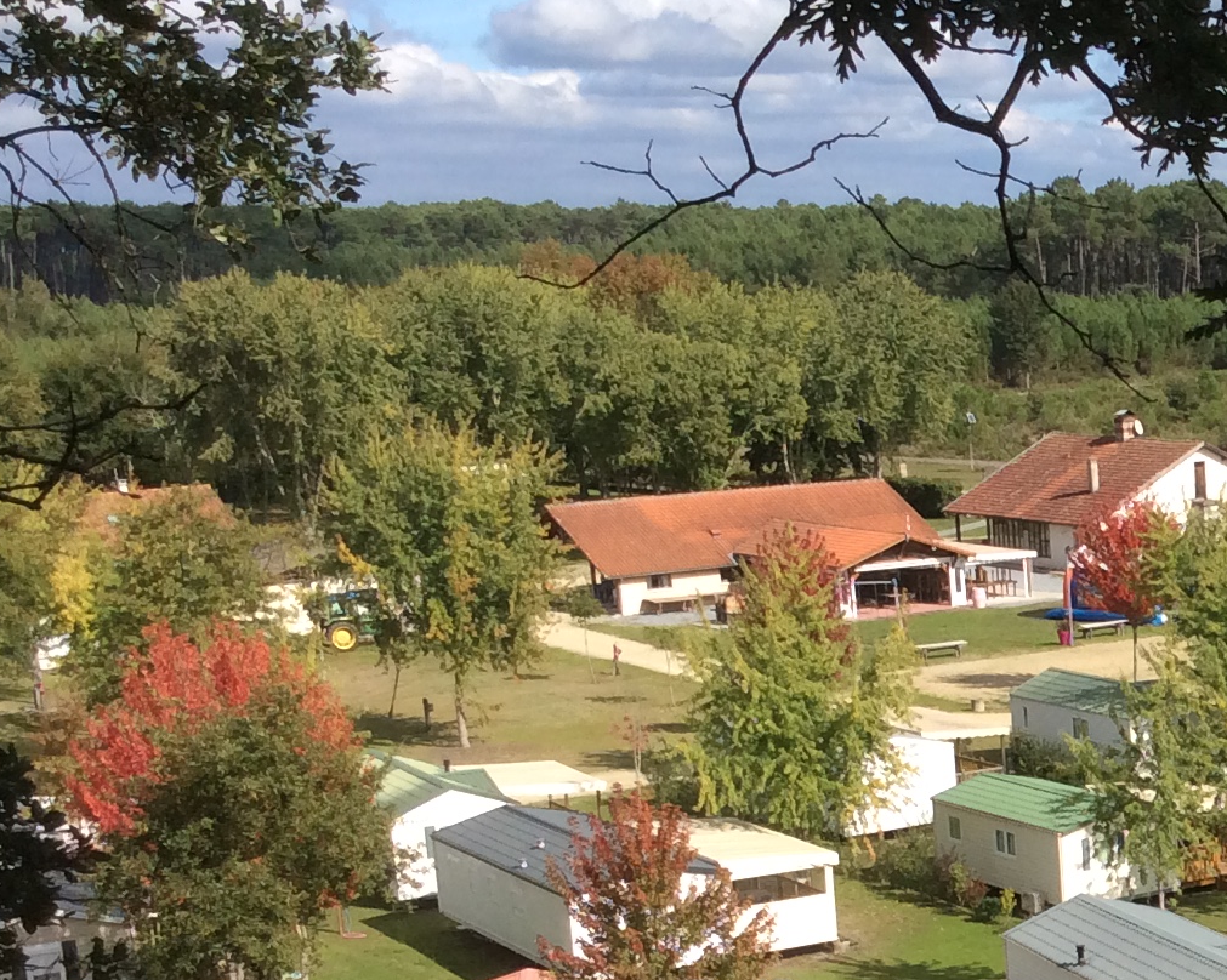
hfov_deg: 22.1
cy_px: 859
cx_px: 1467
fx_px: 2904
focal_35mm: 80
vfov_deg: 18.9
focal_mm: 3.3
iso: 32
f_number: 2.4
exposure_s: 1/1300
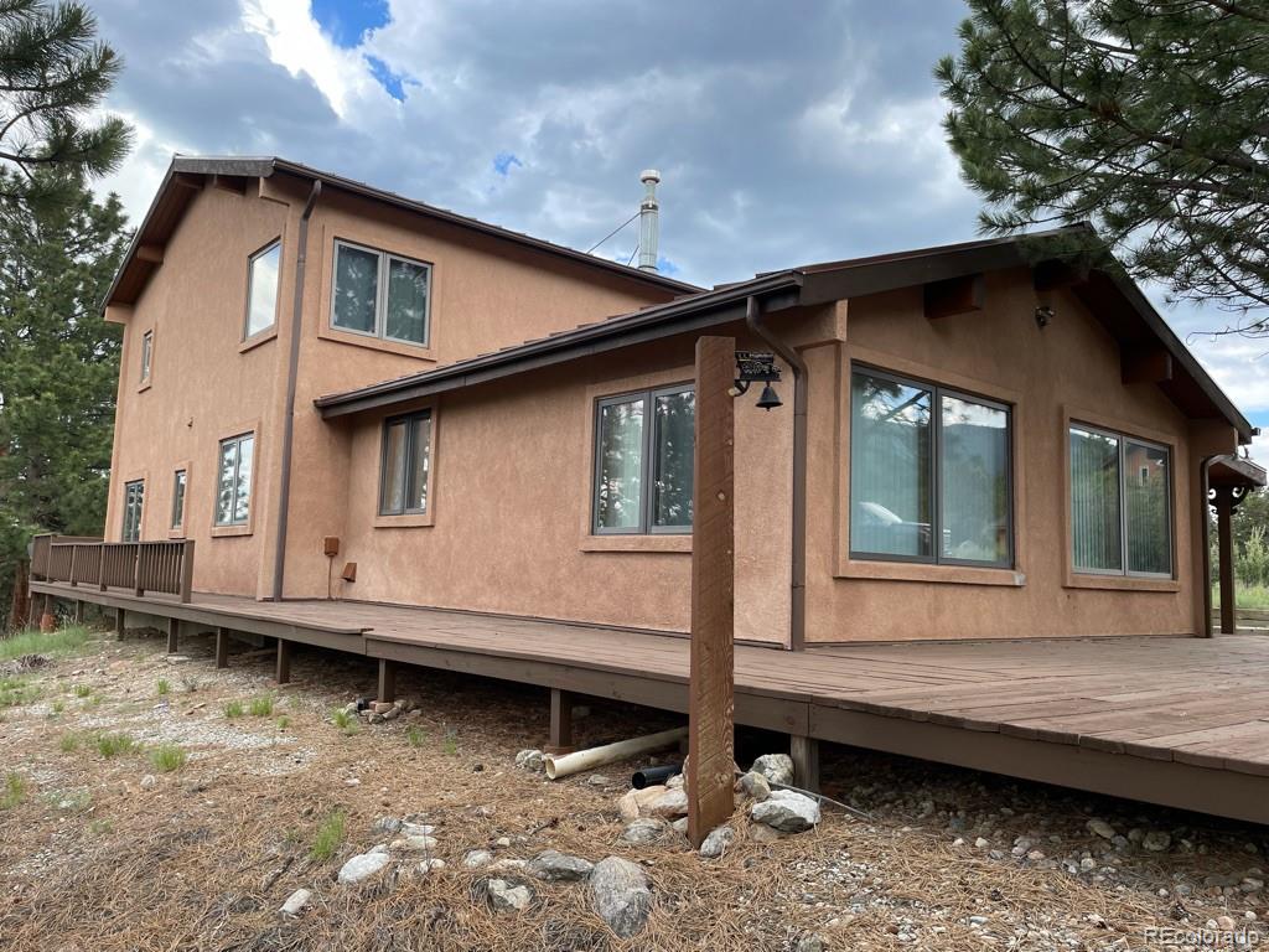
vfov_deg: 53.1
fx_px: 953
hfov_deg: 67.3
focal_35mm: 26
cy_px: 476
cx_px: 634
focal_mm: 4.2
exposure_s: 1/694
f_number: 1.6
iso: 32
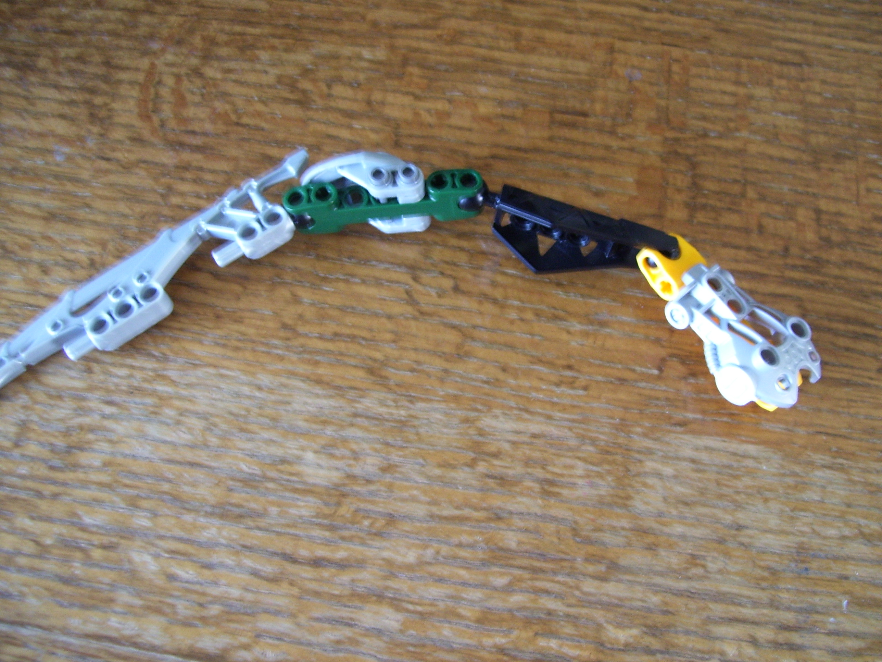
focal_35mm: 37
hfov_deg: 50.1
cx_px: 441
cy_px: 331
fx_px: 943
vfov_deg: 38.7
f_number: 2.7
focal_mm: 6
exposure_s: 1/8
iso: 160
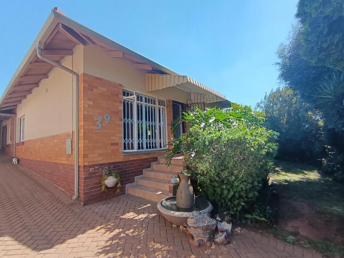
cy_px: 129
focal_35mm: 17
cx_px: 172
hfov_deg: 91.0
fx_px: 169
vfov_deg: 74.7
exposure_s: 1/345
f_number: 2.2
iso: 100
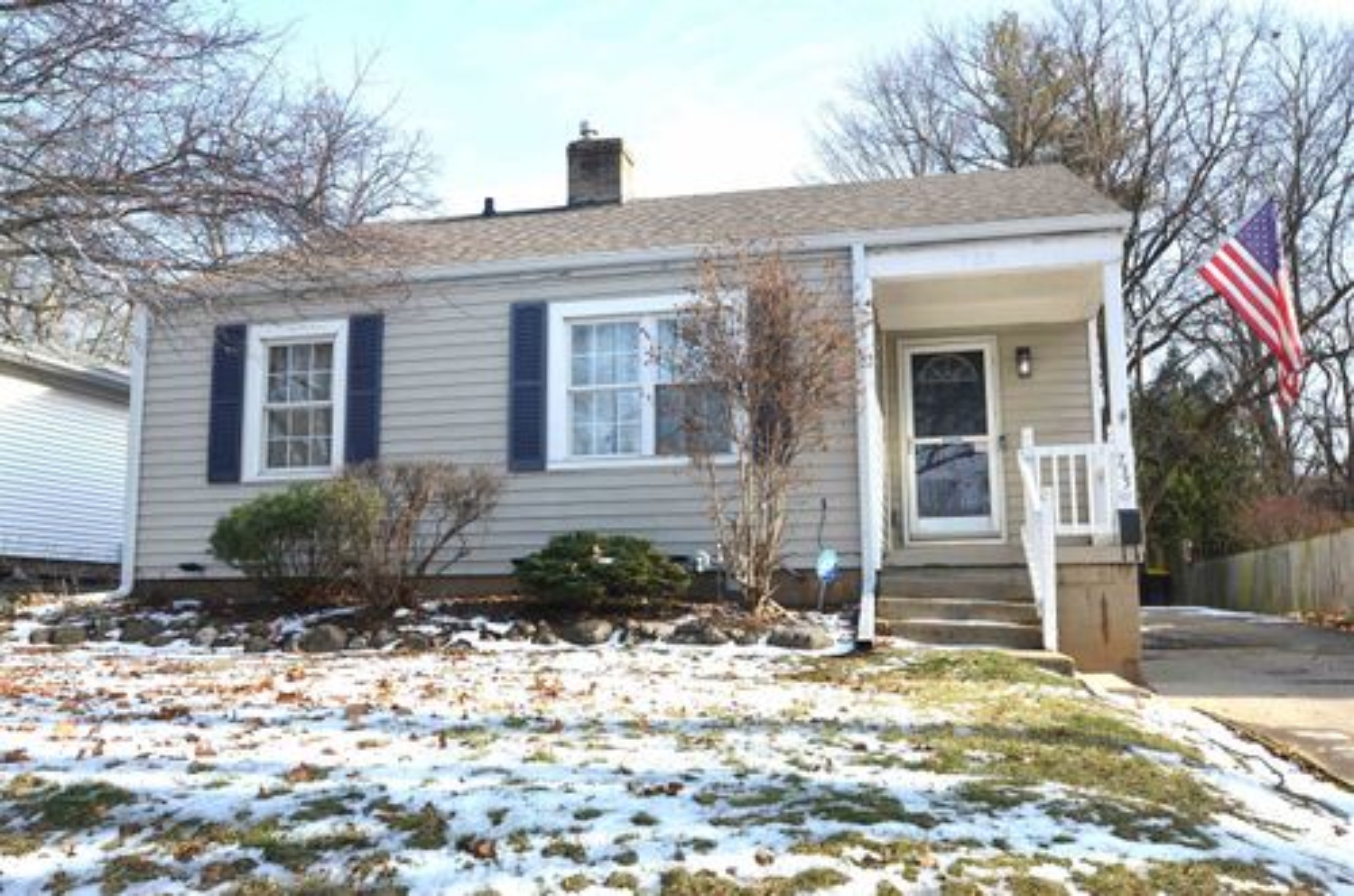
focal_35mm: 30
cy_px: 448
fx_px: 1126
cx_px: 677
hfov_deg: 62.0
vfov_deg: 43.4
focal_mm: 20
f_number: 8
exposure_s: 1/250
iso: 180
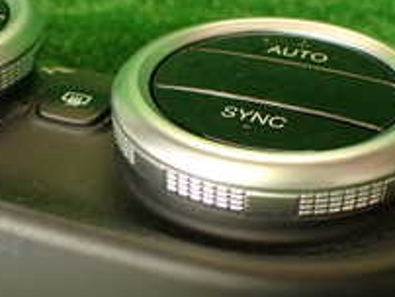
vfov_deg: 16.6
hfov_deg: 21.4
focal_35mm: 89
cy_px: 182
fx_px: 1017
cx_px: 25
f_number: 2.3
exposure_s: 1/60
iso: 200
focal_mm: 5.4
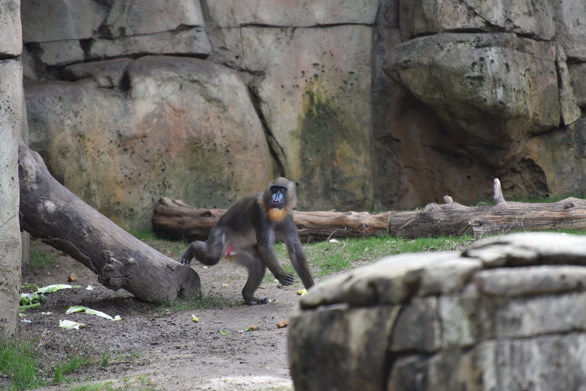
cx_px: 293
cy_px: 196
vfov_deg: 4.6
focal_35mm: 300
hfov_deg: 6.9
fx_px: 4884
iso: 1100
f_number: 5.6
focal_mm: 300
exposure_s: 1/640
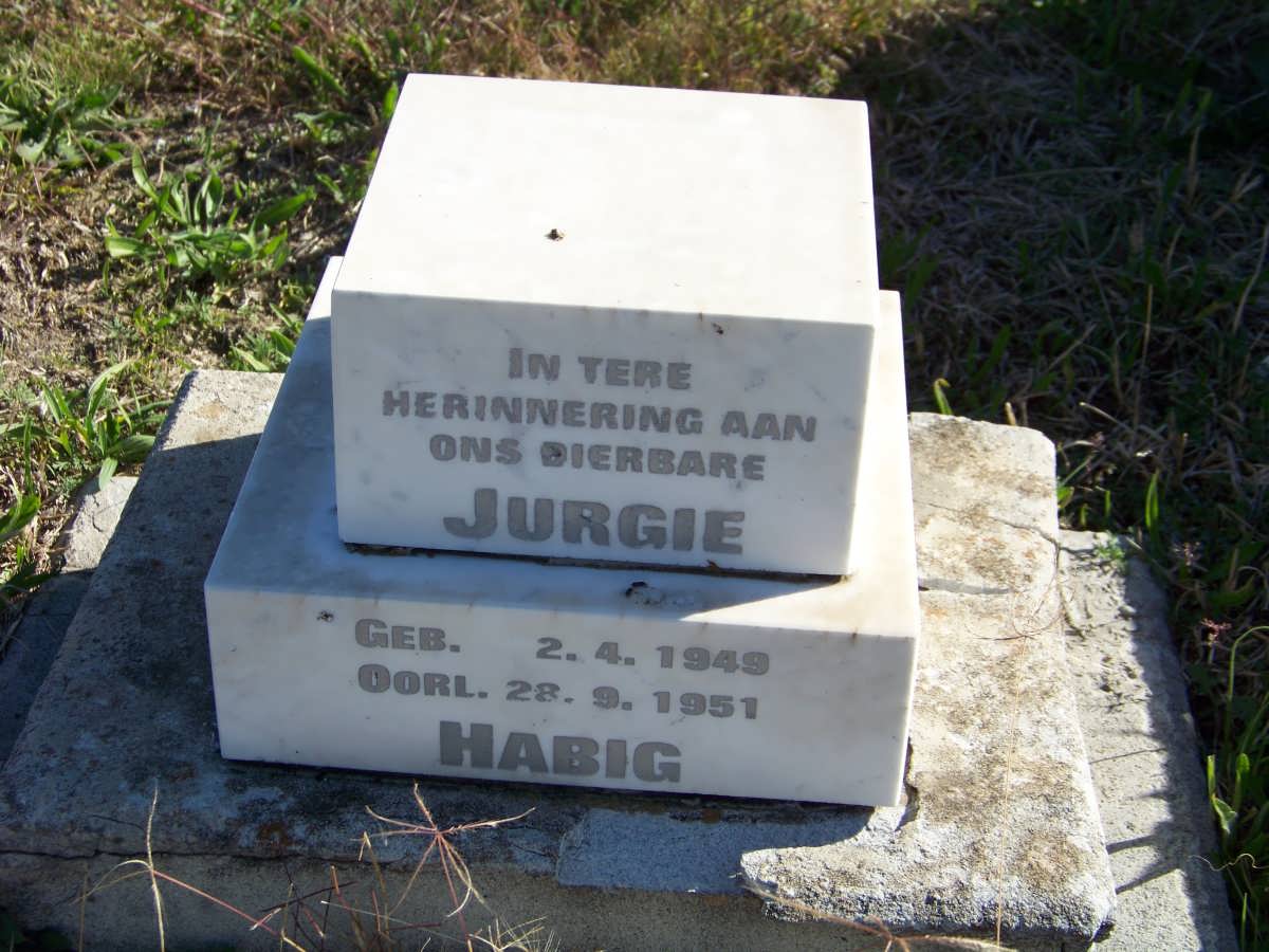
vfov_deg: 23.7
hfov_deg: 31.2
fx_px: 2273
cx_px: 634
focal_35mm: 62
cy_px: 476
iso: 64
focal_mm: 10.5
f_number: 3.2
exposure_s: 1/640
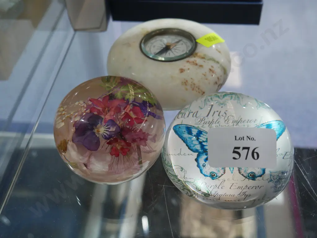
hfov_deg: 44.8
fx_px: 385
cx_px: 158
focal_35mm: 42
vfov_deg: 34.4
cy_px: 119
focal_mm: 21
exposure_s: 1/60
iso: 1000
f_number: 5
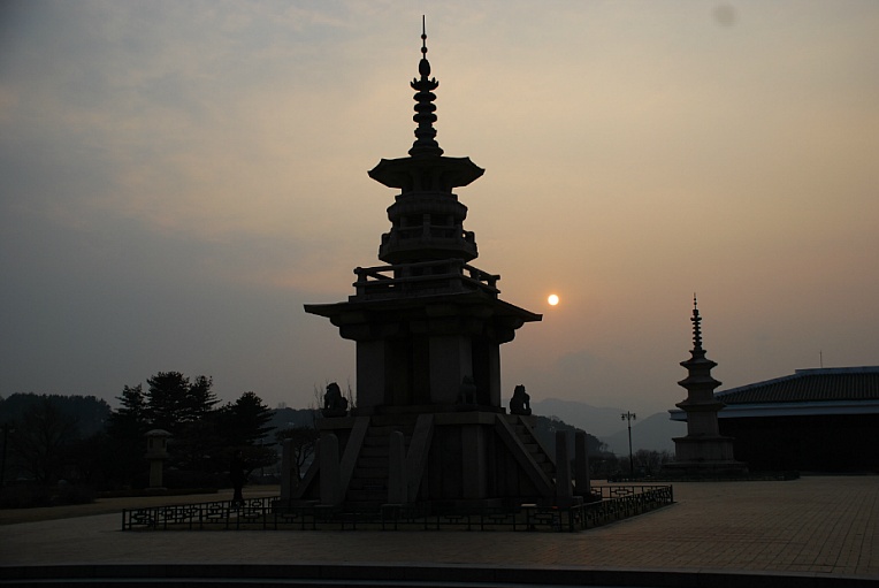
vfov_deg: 34.3
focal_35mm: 39
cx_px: 440
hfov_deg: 49.5
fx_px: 953
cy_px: 294
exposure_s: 1/1000
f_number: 4
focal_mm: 26
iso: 160
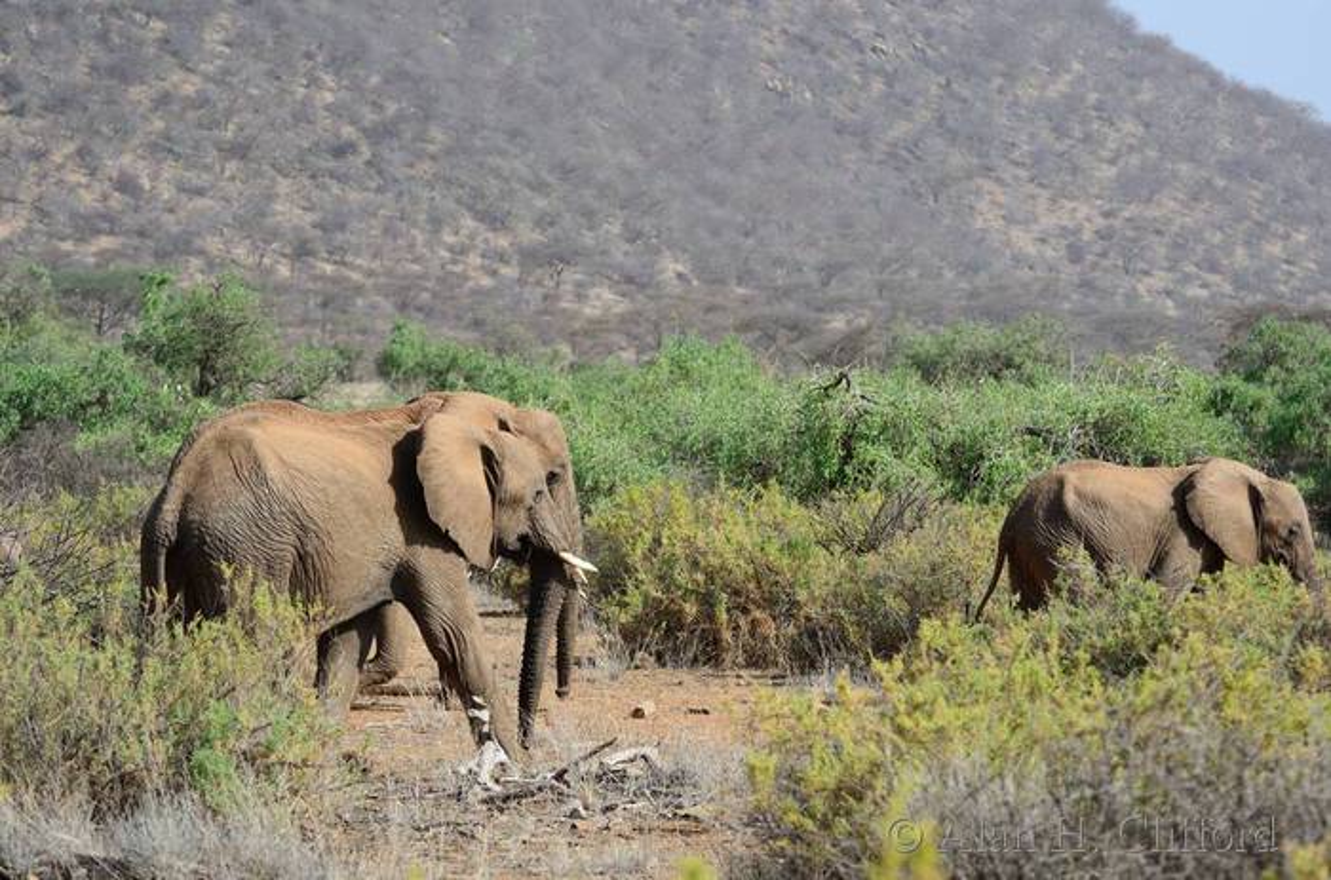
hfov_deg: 9.5
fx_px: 8021
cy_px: 440
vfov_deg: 6.3
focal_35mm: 218
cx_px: 666
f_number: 5
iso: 180
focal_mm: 145
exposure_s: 1/800
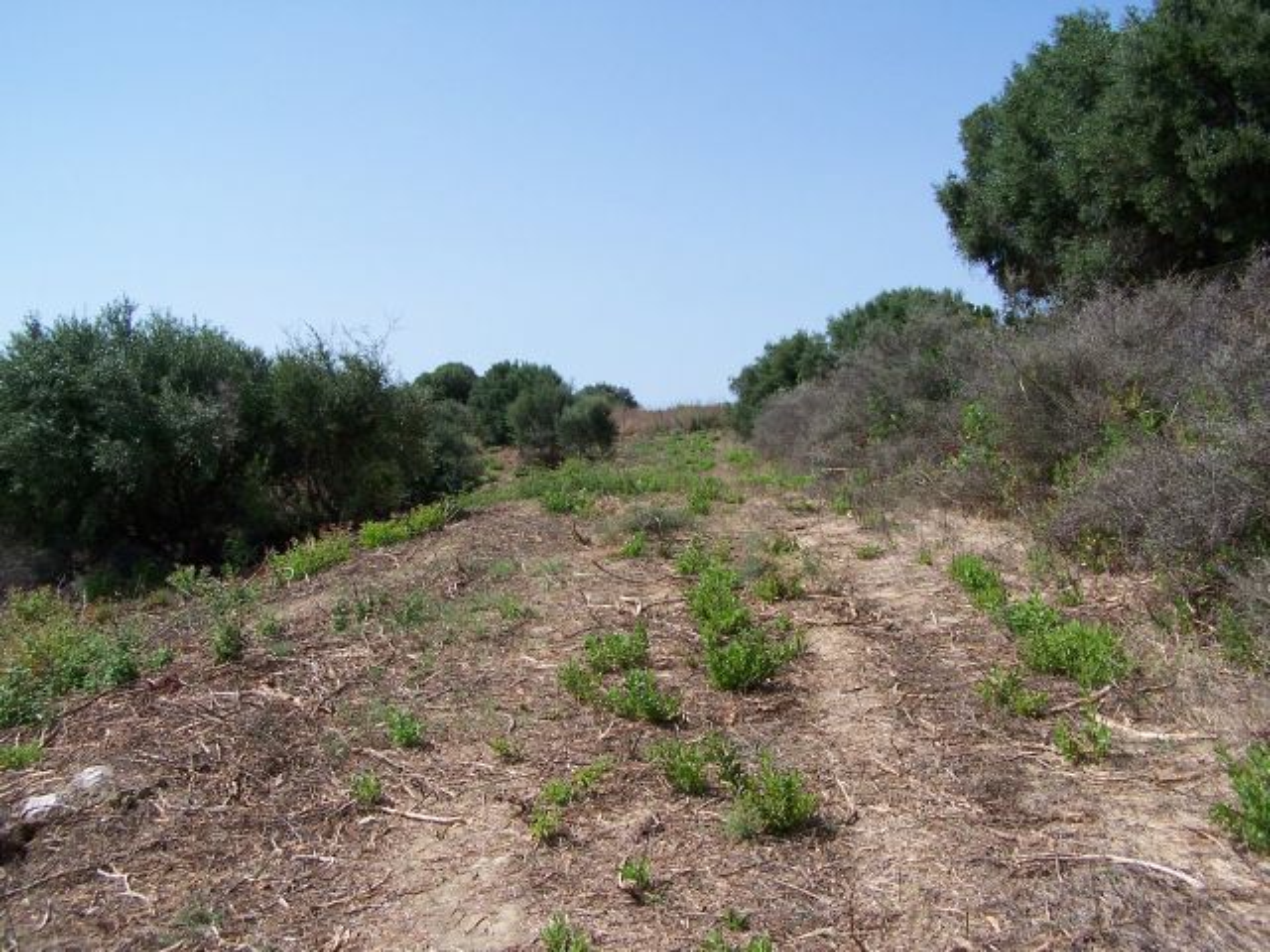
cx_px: 635
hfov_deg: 49.0
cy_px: 476
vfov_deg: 37.7
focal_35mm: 38
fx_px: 1394
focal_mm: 6.3
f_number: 4
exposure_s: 1/750
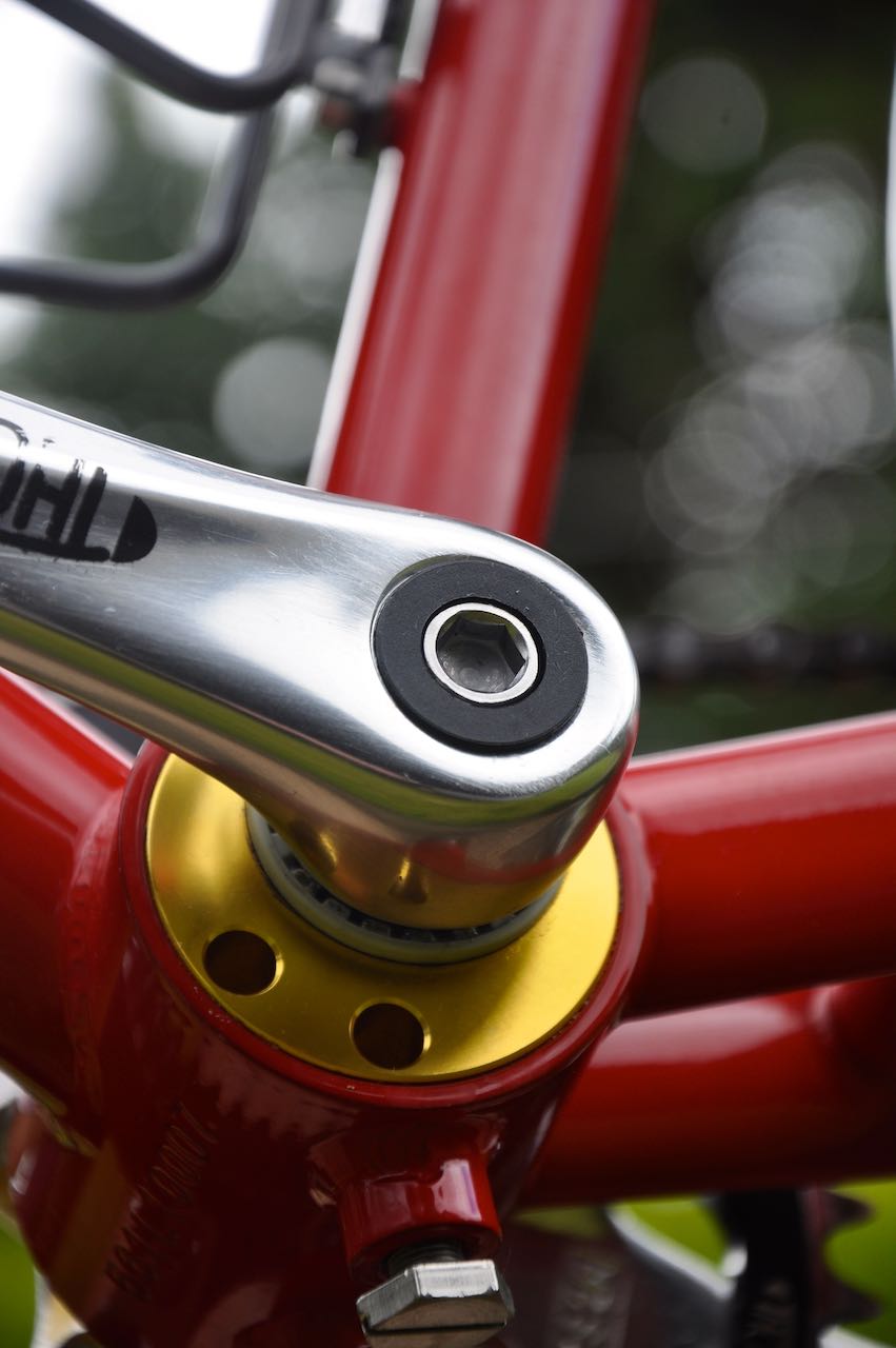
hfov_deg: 8.7
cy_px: 674
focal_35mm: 158
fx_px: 5891
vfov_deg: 13.1
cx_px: 448
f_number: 7.1
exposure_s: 1/200
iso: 200
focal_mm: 105
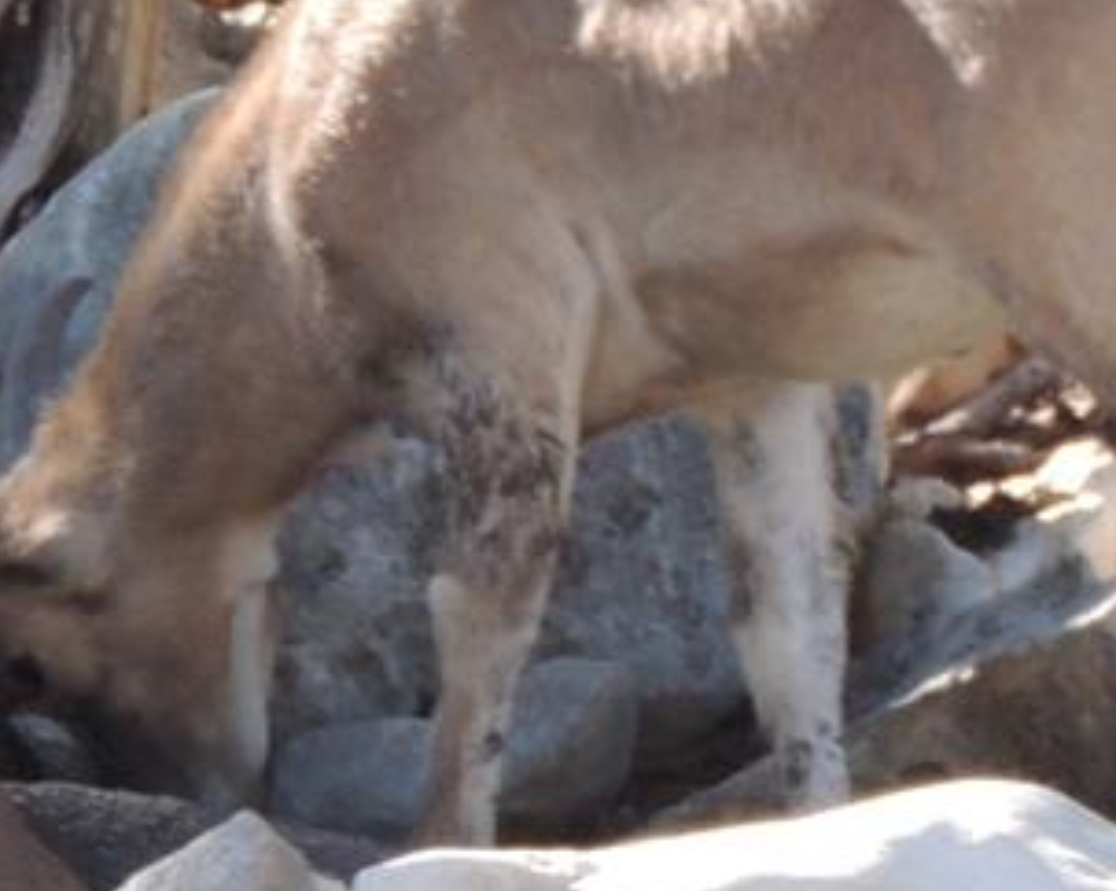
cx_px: 1827
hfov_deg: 1.9
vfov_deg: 1.5
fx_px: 34064
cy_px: -563
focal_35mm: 1032
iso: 280
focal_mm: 44.5
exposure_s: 1/200
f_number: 4.7
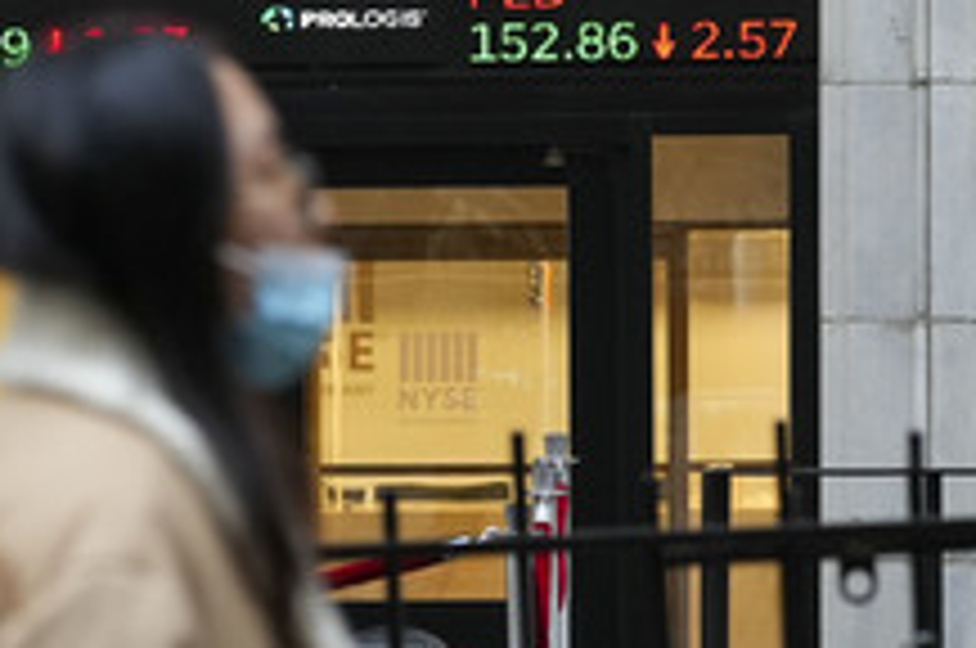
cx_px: 310
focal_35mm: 297
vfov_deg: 4.6
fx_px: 8040
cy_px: 189
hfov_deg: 6.9
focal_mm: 143
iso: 4000
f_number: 6.3
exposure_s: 1/200
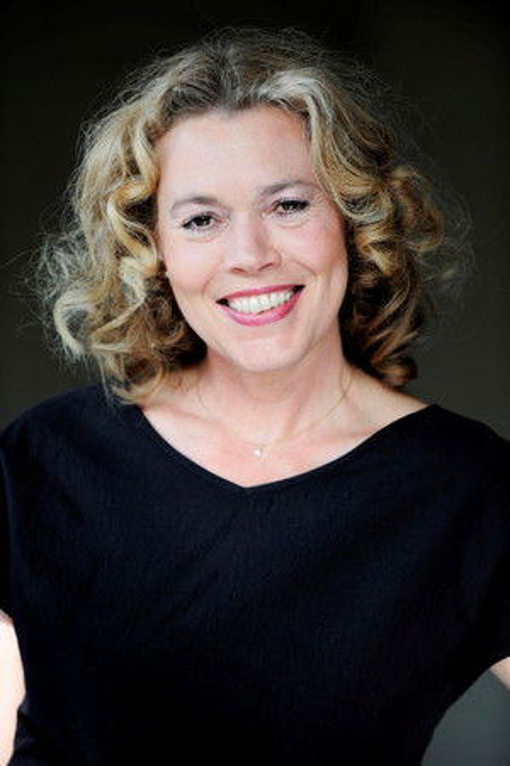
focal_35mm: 175
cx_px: 255
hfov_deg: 7.8
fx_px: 3724
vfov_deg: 11.8
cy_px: 383
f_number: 3.5
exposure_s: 1/160
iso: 200
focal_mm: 175
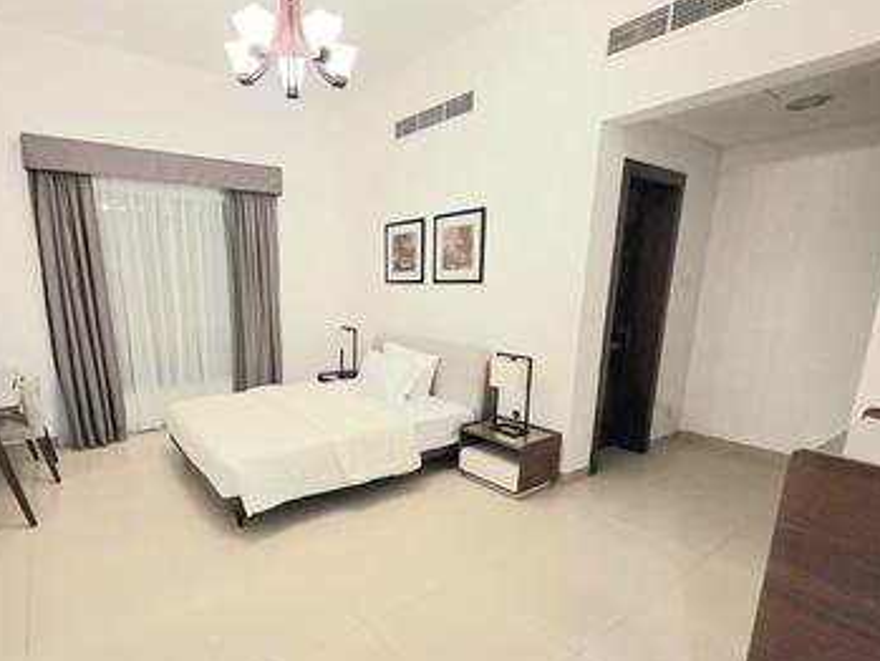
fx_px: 432
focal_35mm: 17
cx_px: 357
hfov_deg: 90.0
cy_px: 382
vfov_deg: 74.3
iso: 500
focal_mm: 2.2
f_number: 1.9
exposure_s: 1/50.3
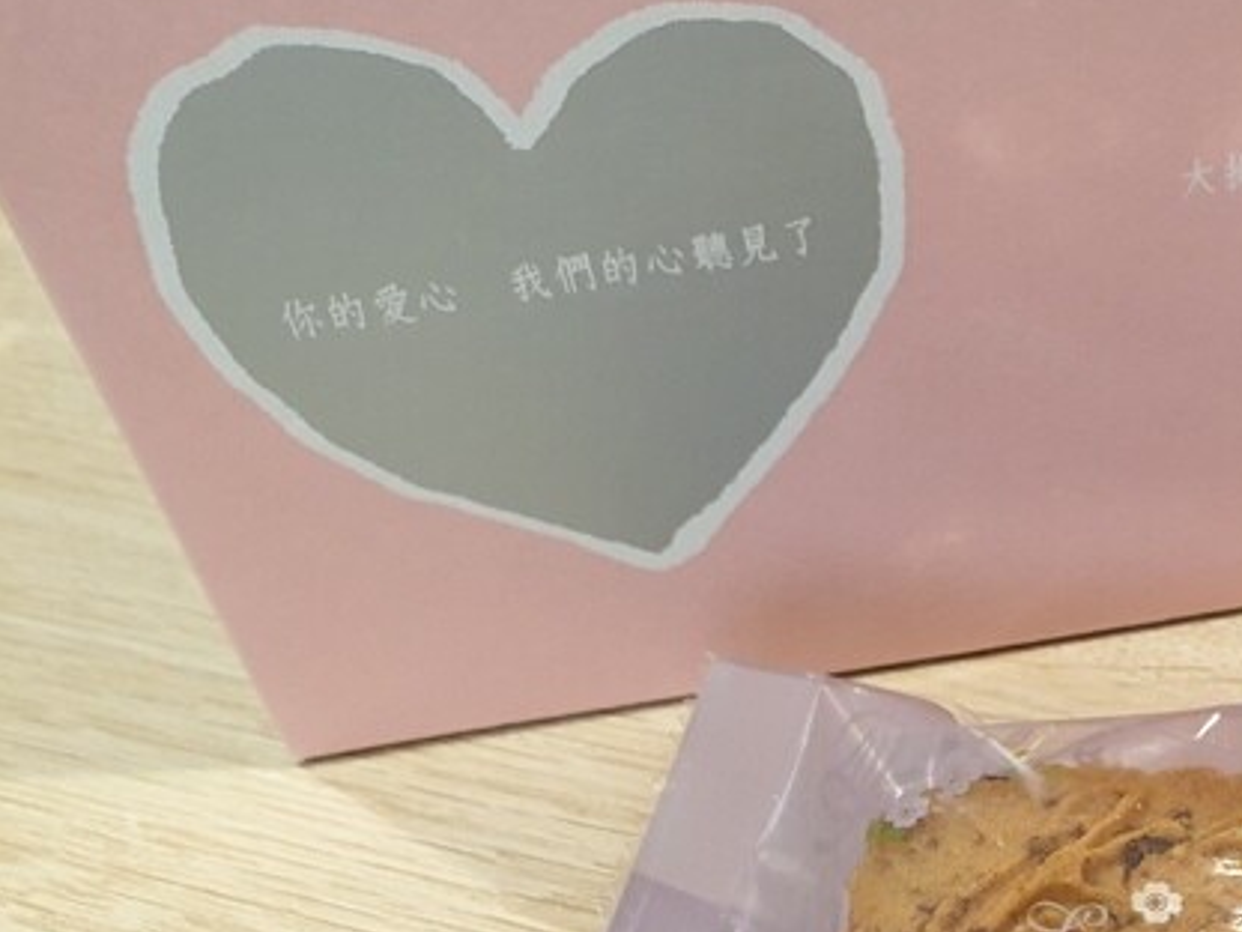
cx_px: 1140
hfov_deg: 35.7
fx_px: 1794
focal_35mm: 50
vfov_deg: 27.9
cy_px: 854
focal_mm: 4.3
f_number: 2.4
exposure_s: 1/60
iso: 400
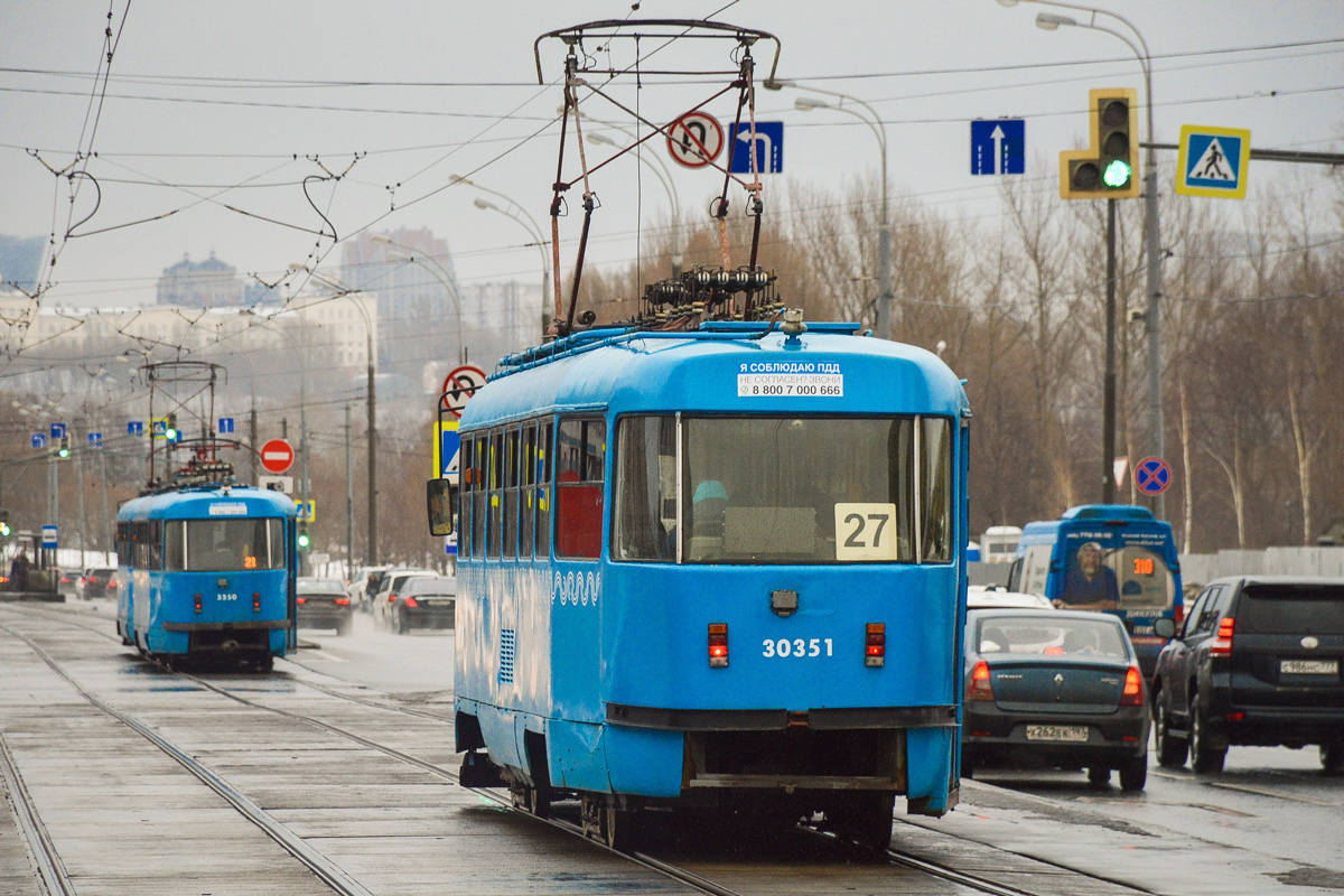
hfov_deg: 9.8
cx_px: 672
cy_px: 448
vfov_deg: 6.5
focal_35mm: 210
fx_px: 7839
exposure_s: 1/400
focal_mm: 140
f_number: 7.1
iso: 400
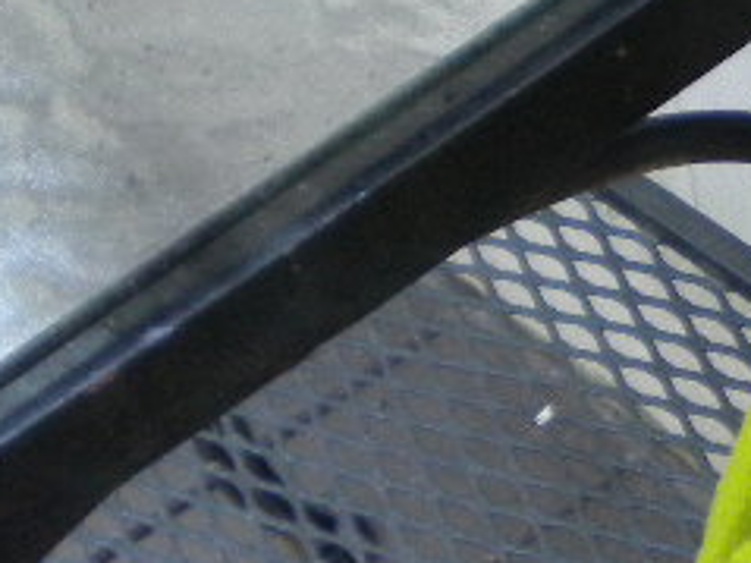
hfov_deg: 12.5
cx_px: 1144
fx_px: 3253
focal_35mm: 150
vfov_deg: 9.9
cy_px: 315
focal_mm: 6.3
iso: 285
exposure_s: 1/62
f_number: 3.1
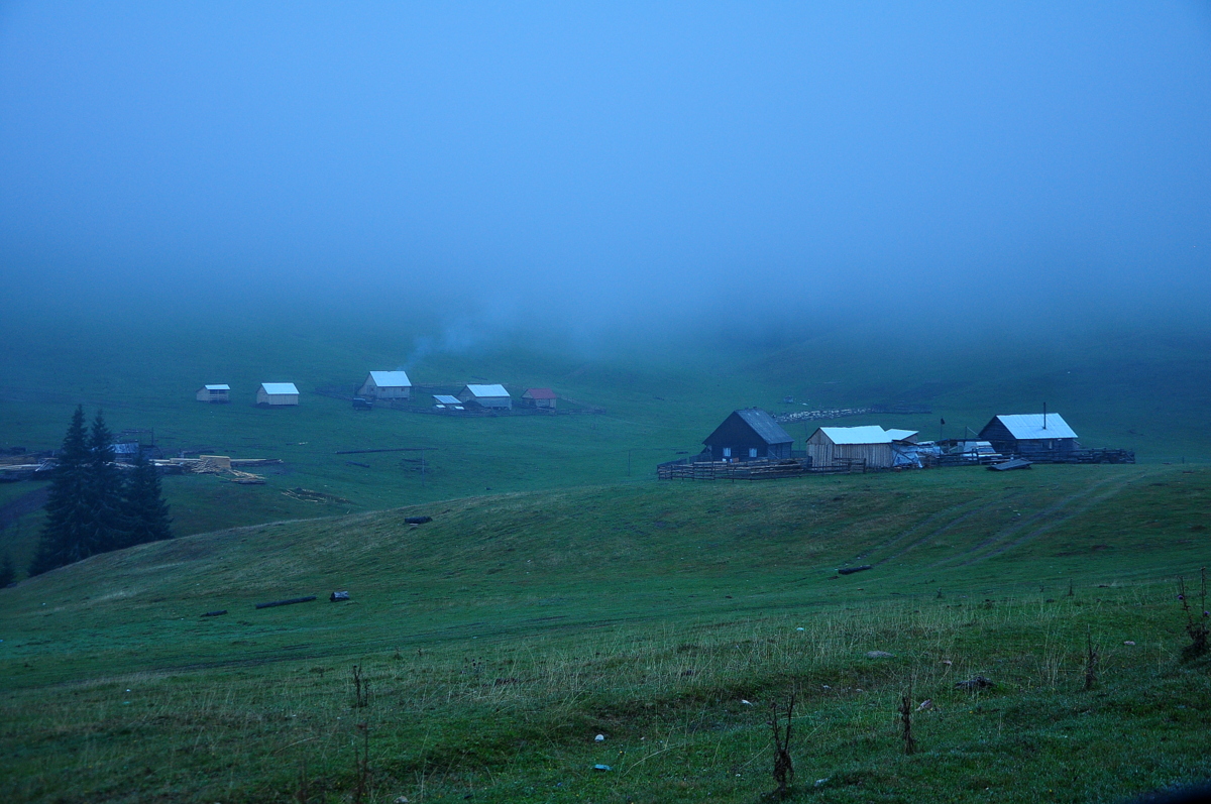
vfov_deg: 28.0
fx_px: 1613
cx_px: 606
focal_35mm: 48
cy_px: 402
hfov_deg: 41.2
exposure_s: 1/30
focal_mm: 32
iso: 400
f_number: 4.2
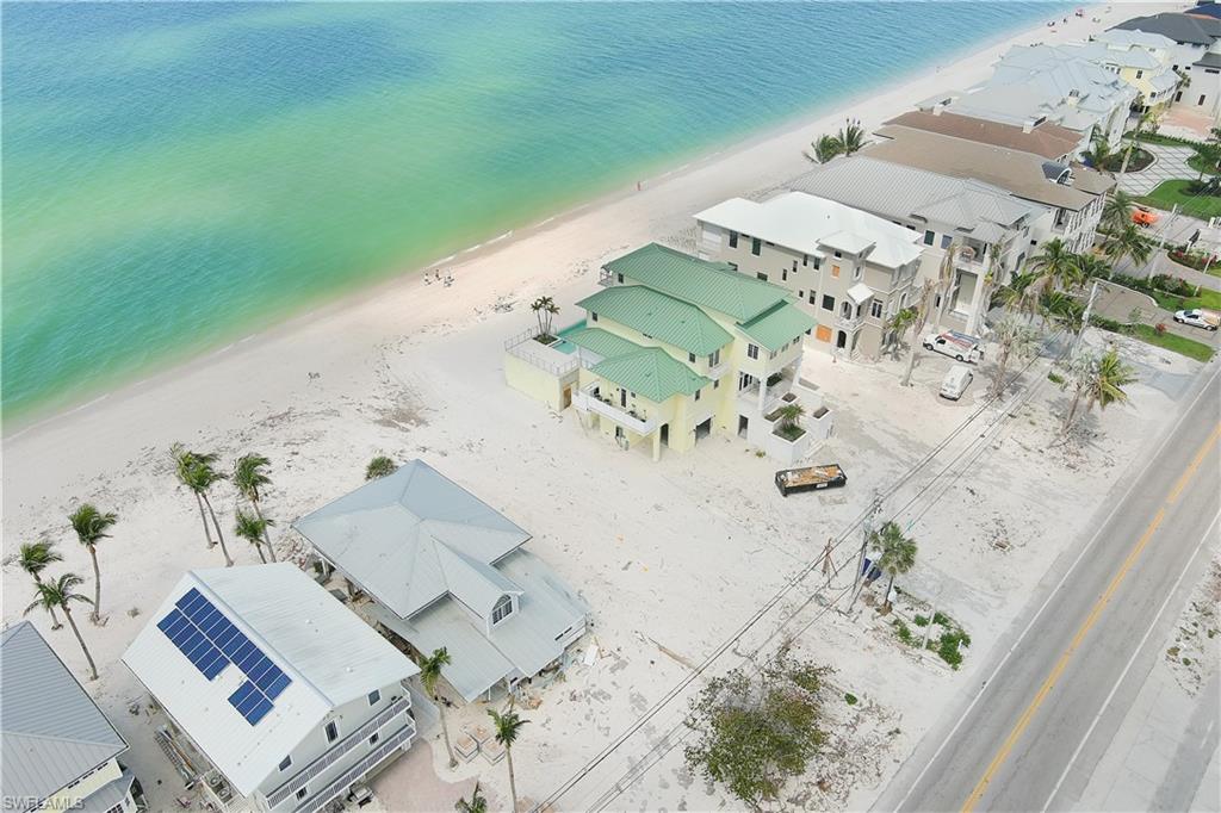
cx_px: 610
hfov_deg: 63.7
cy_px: 406
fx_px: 983
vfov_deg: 44.9
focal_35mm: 29
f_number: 2.8
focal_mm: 10.57
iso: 100
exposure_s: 1/2000
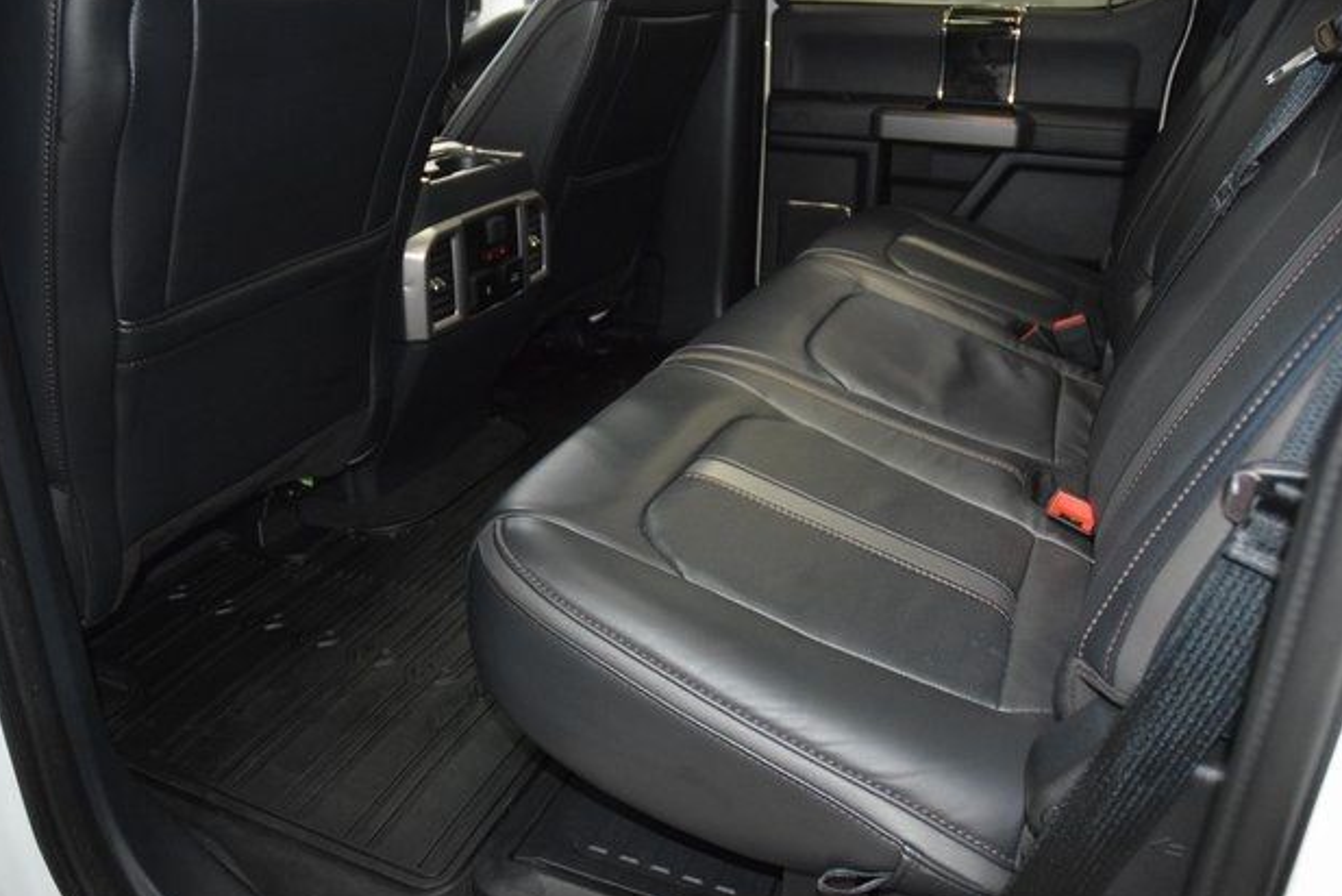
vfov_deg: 46.4
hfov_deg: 65.4
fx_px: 1044
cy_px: 451
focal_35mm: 28
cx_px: 650
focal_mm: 18
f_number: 3.5
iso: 3200
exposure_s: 1/80
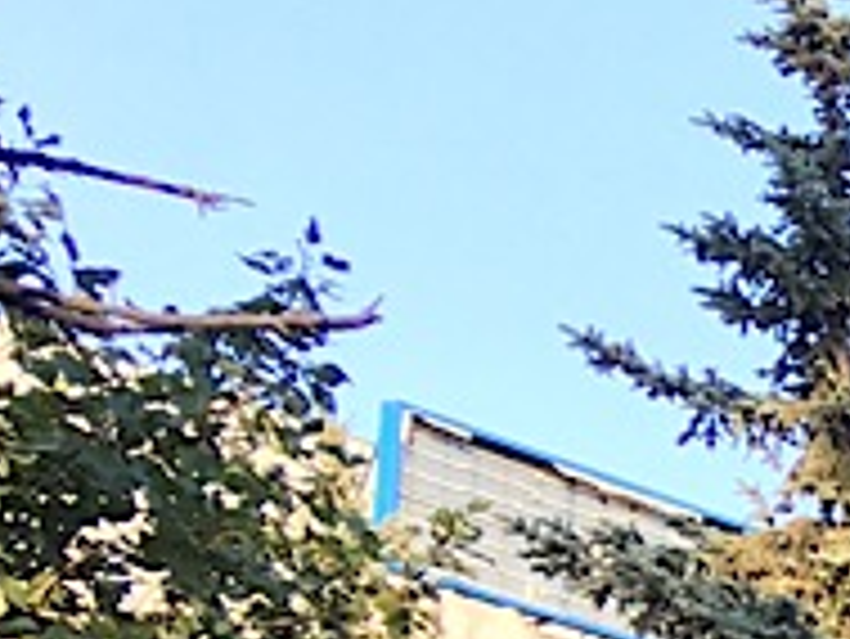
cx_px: 2559
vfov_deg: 7.8
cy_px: 1156
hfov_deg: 8.8
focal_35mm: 184
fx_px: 4521
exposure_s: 1/202
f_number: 2.2
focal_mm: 4.15
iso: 25
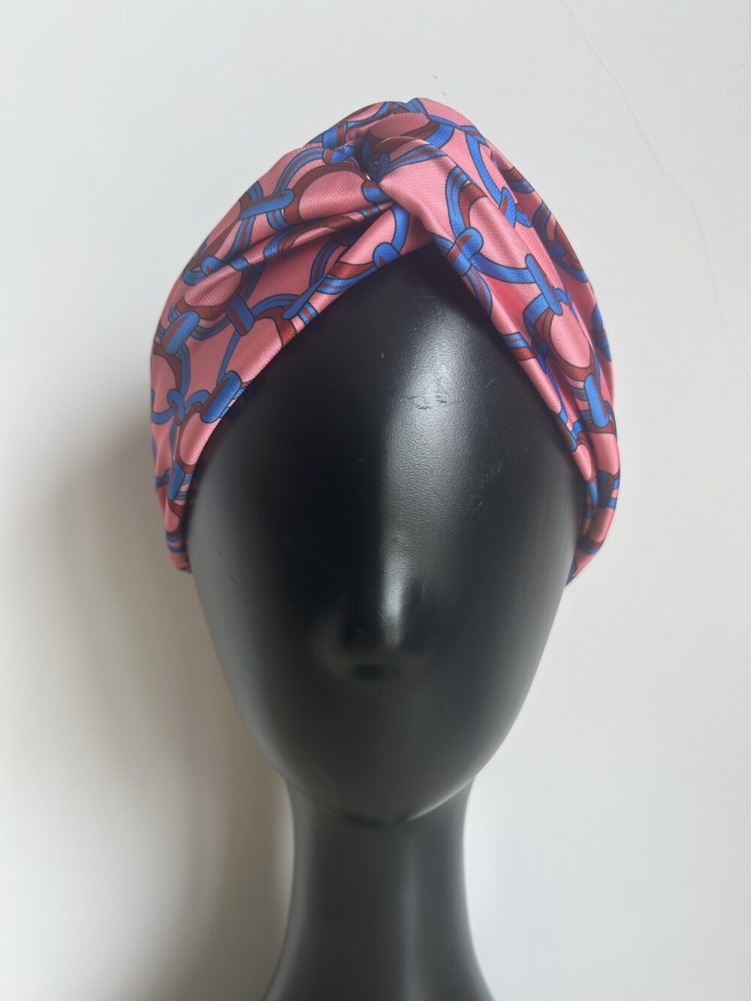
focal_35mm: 26
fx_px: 752
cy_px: 500
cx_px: 376
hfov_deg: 53.1
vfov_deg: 67.3
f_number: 1.5
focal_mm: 5.7
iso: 40
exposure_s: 1/121
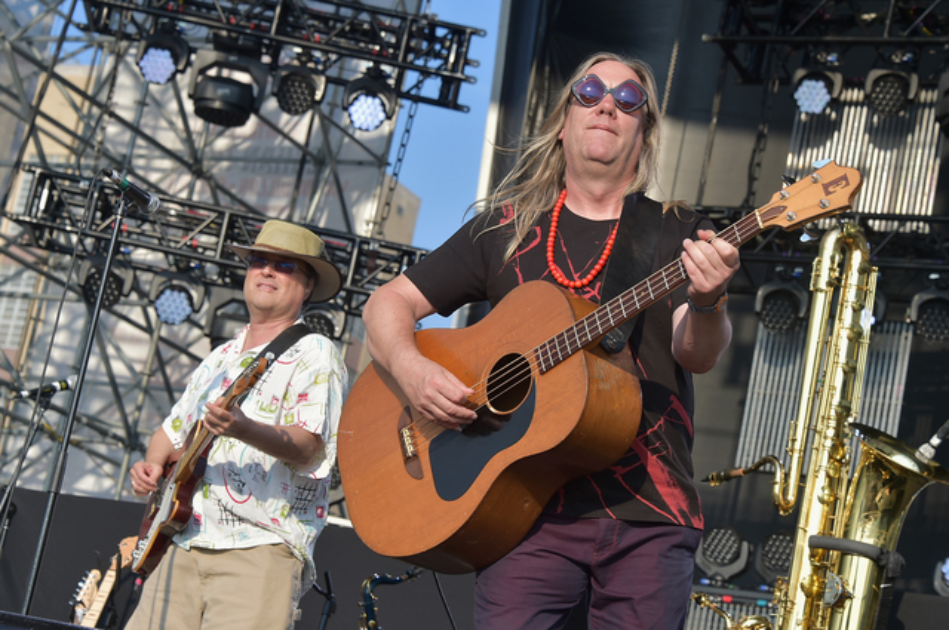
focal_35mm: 92
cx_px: 474
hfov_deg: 22.2
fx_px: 2422
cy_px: 315
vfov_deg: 14.8
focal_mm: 92
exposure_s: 1/320
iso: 250
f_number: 9
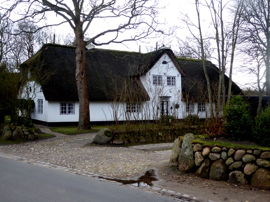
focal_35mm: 42
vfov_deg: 34.3
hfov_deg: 44.8
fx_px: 328
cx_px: 135
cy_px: 101
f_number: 3.8
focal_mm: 7.2
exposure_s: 1/250
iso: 200
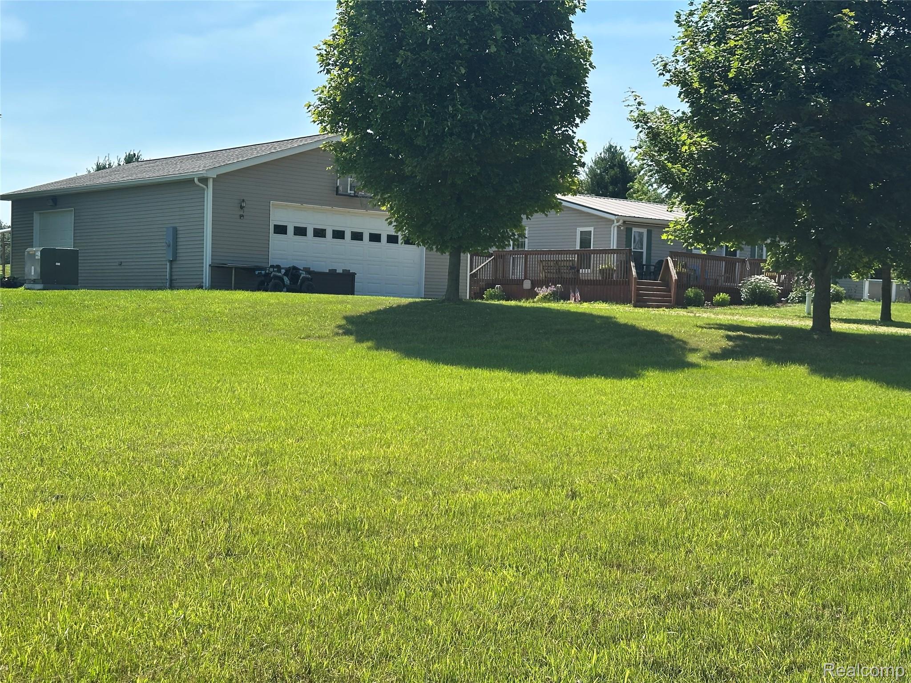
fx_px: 1263
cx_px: 456
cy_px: 342
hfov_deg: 39.7
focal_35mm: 48
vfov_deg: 30.3
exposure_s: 1/2732
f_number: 1.78
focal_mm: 6.86
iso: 64
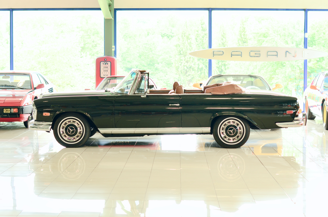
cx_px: 164
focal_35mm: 75
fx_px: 682
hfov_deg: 27.0
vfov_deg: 18.1
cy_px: 108
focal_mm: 50
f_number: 3.5
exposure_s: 1/50
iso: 160
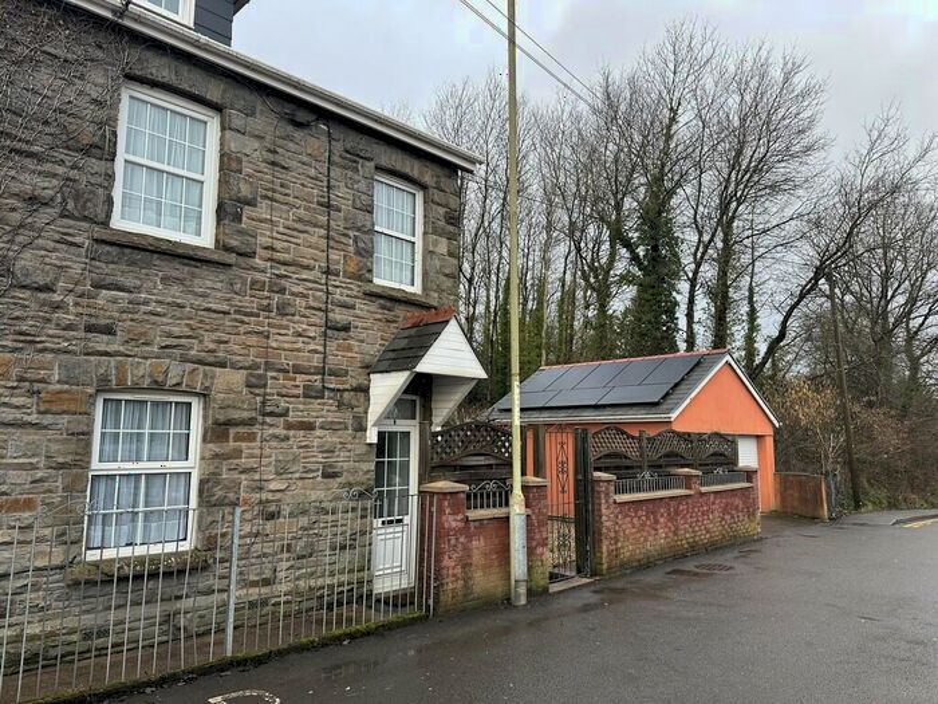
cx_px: 469
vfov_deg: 56.8
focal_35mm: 24
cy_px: 352
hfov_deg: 71.6
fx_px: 650
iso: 80
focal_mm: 6.86
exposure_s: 1/879
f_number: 1.78
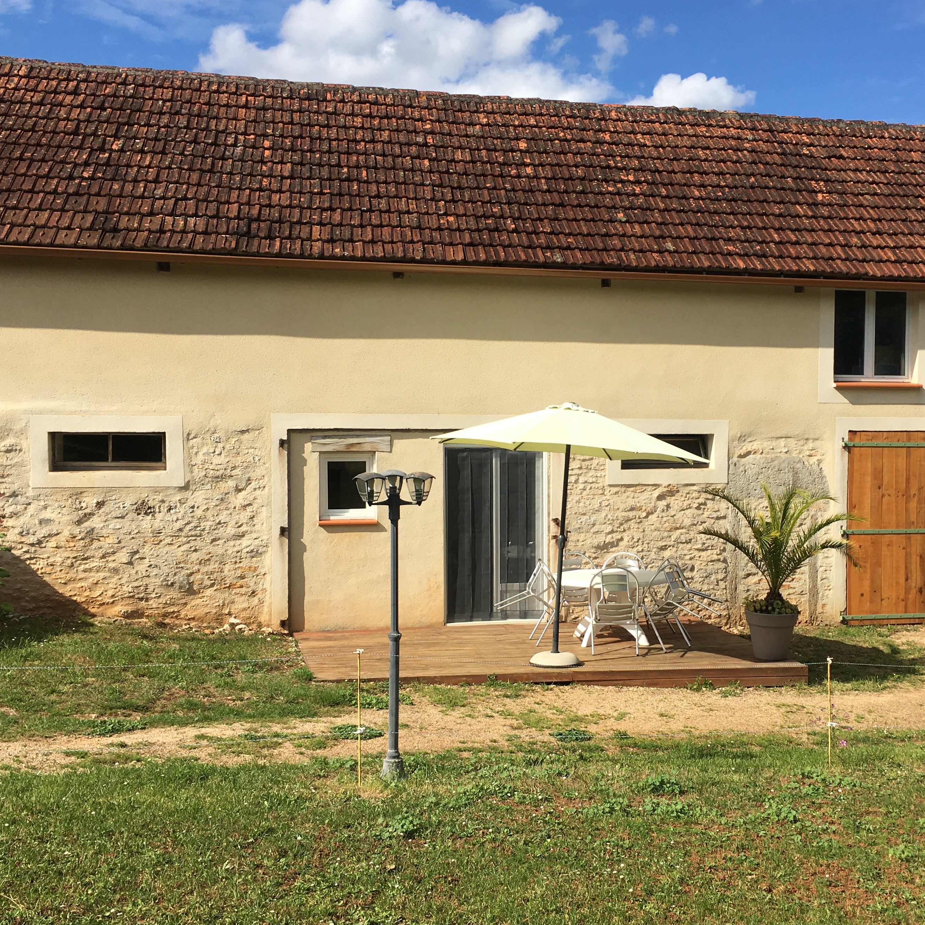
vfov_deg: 42.8
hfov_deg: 42.6
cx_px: 555
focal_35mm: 39
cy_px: 469
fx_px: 1179
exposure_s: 1/1876
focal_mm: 4.15
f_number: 2.2
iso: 25
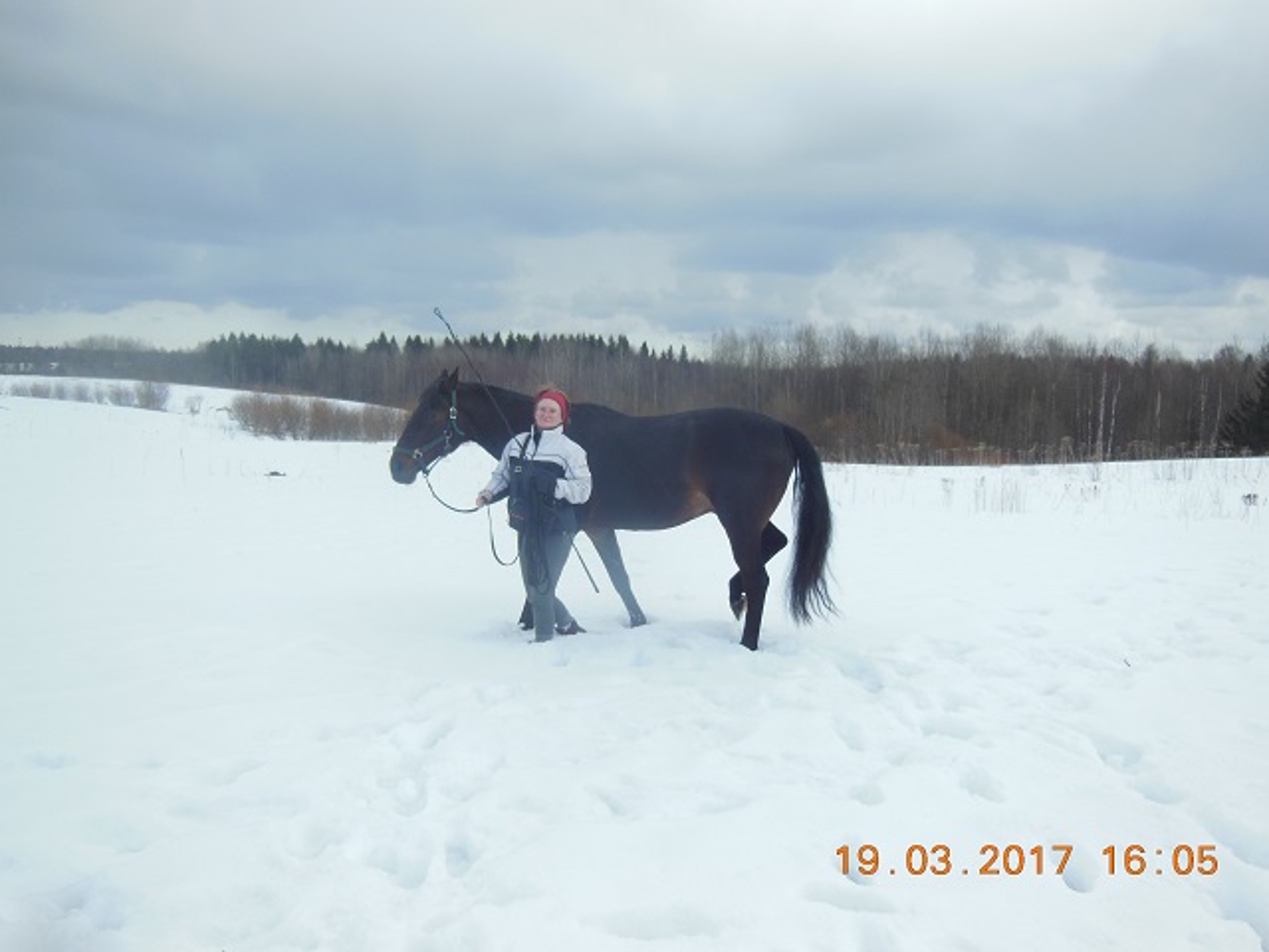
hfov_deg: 61.7
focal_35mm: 29
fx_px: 1063
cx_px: 634
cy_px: 476
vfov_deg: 48.2
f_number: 3.7
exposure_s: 1/640
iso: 125
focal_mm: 5.2
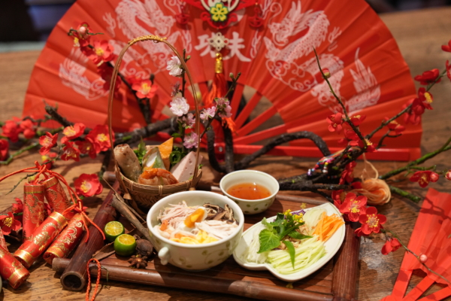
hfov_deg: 28.8
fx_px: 877
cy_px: 150
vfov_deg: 19.5
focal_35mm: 70
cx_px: 226
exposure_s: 1/160
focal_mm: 70
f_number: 2.8
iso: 3200
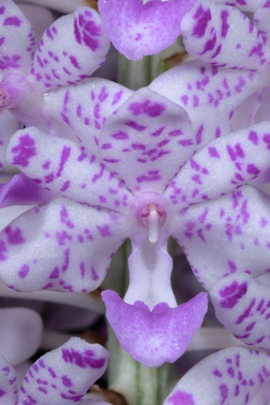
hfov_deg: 10.2
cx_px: 147
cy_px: 215
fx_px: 1519
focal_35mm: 135
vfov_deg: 15.2
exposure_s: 1/250
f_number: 40
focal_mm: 90
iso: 125
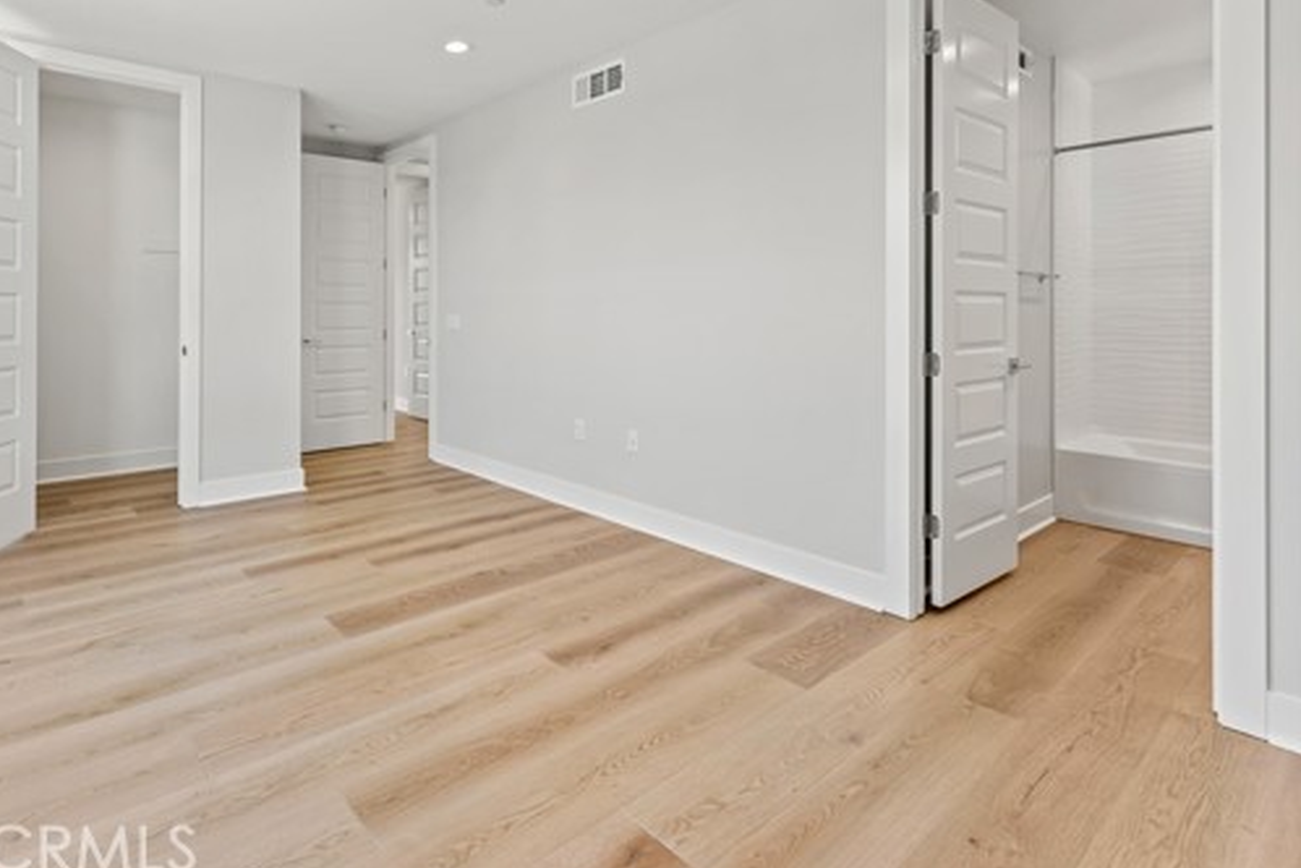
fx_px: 650
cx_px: 470
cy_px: 328
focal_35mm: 18
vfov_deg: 66.4
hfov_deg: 87.8
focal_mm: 14
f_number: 6.3
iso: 250
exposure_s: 1/15
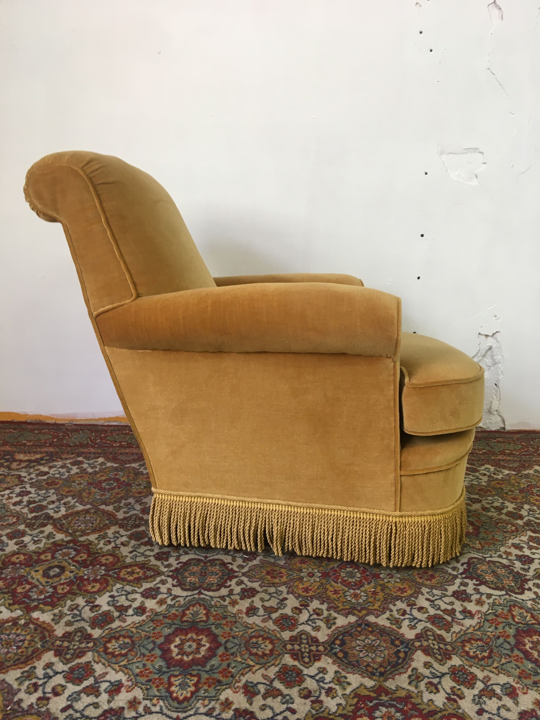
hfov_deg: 48.2
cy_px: 360
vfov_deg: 61.7
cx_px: 270
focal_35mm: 29
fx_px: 603
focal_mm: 4.15
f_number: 2.2
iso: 100
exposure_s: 1/33
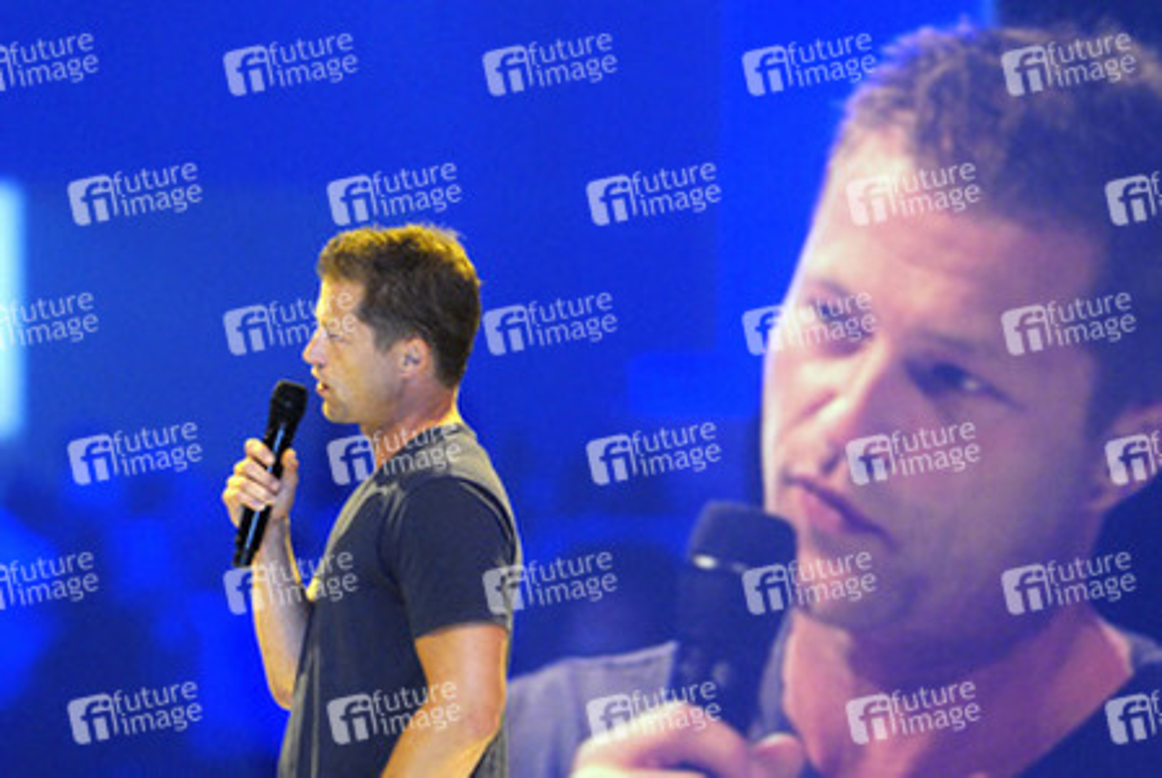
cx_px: 581
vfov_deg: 11.5
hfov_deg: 17.0
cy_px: 389
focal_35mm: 120
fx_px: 3878
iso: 800
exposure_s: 1/50
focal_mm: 80
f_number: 5
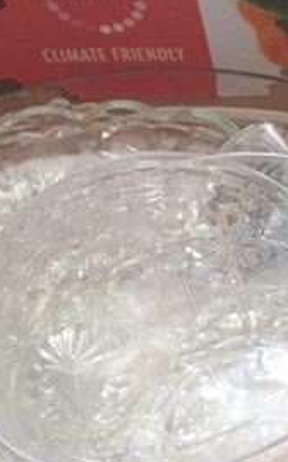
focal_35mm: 73
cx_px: 470
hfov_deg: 15.9
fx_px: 920
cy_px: 322
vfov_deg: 28.0
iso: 200
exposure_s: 1/30
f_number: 2.2
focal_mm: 4.15
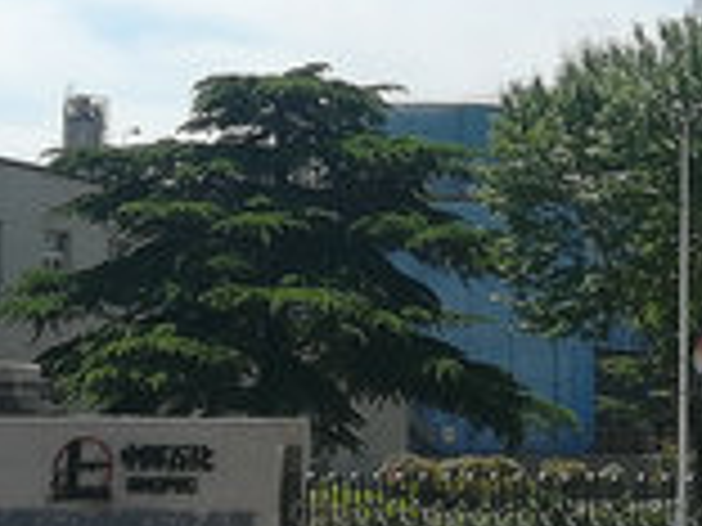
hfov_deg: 11.2
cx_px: 731
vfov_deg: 8.5
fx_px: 3549
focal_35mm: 175
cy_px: 339
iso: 50
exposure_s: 1/880
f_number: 2.2
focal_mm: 3.81
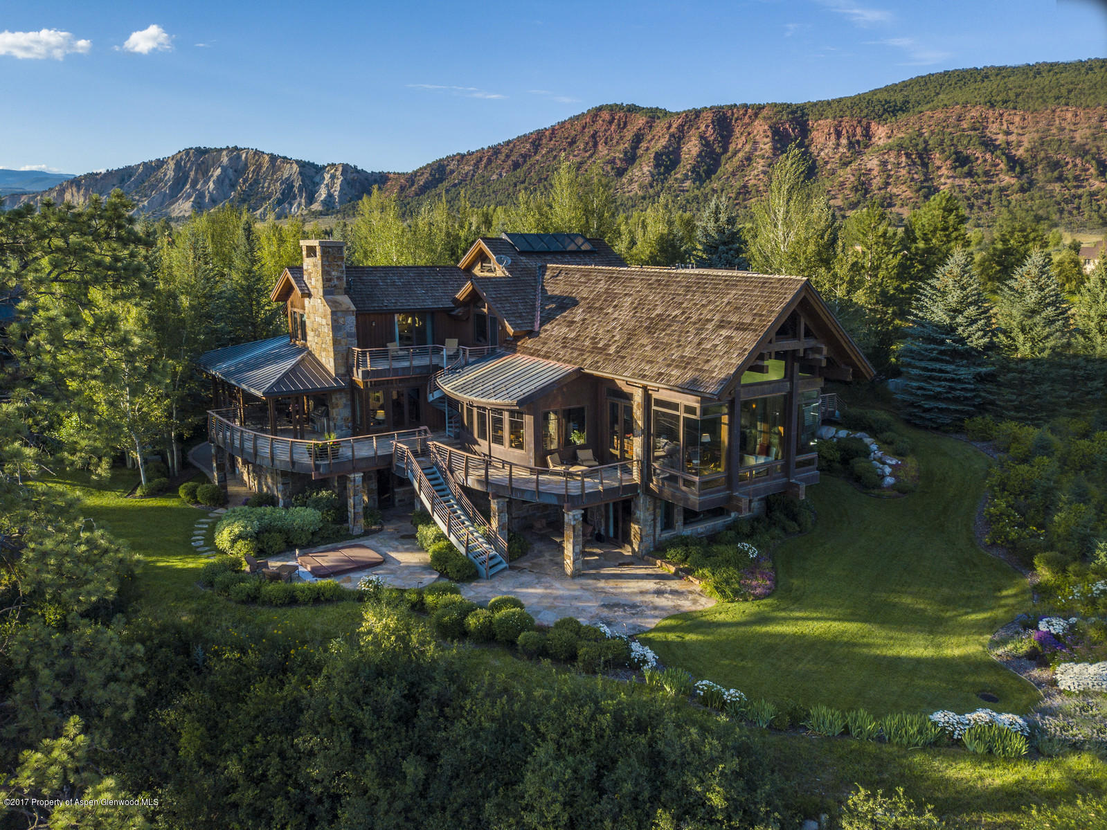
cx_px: 554
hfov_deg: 67.3
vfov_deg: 53.1
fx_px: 831
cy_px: 415
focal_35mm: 26
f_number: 2.2
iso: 100
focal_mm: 4.73
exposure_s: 1/750
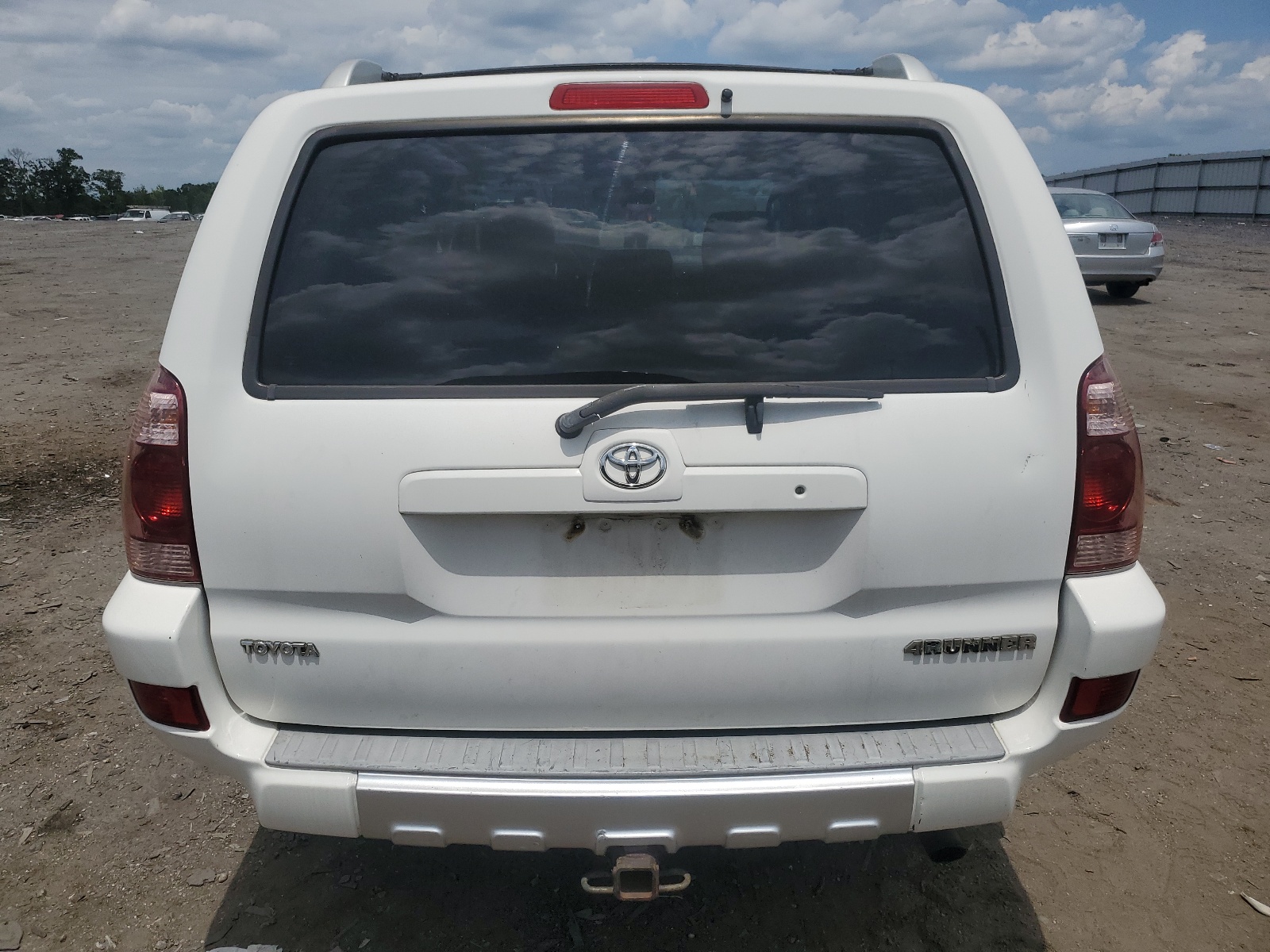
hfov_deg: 67.3
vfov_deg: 53.1
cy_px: 476
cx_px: 635
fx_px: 954
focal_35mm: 26
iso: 51
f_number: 1.5
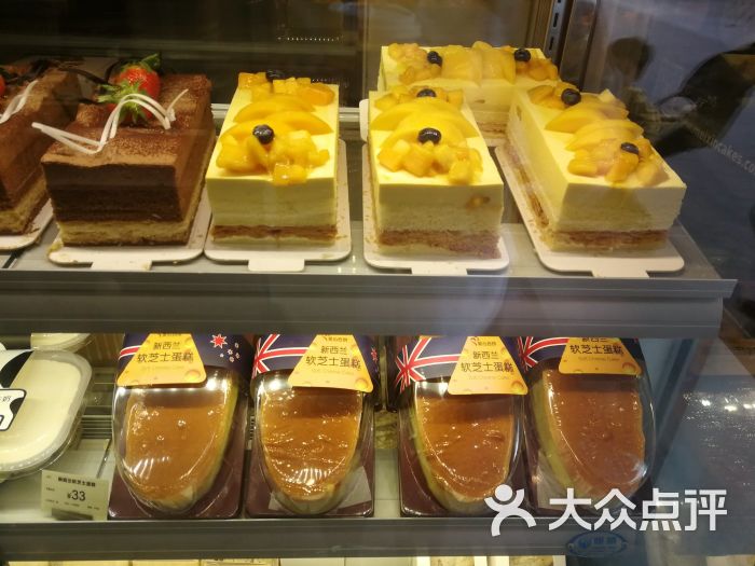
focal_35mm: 27
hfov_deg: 65.3
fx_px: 589
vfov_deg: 51.4
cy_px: 283
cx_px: 378
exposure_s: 1/100
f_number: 2.2
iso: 160
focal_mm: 3.95
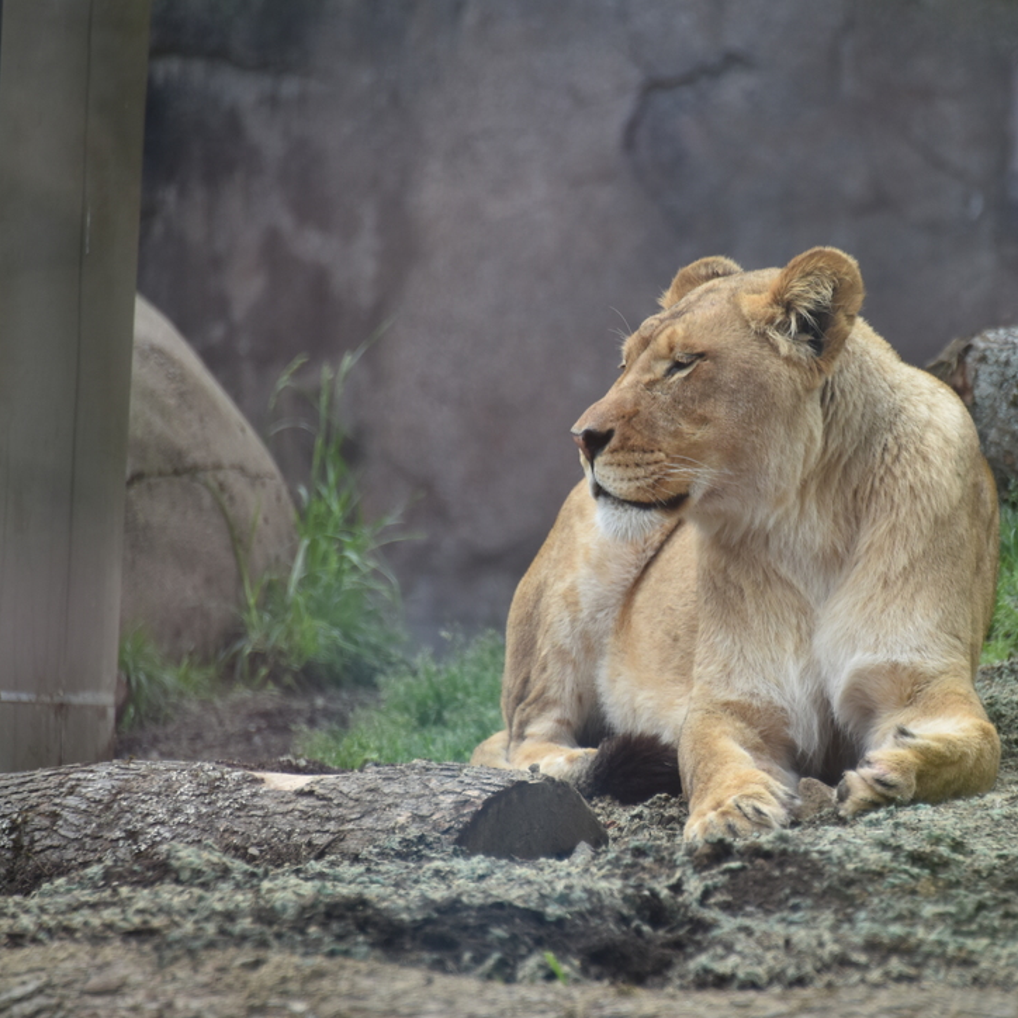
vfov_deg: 3.9
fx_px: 15006
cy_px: 488
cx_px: 735
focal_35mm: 451
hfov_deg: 3.9
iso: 500
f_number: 5.6
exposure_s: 1/640
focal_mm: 300
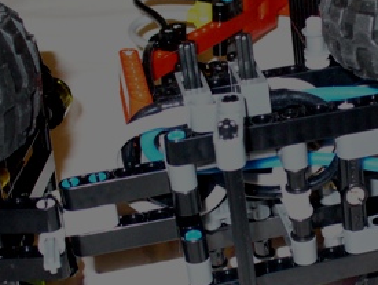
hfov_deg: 22.2
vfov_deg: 17.1
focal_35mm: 86
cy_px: 213
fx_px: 940
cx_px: 342
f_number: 2.8
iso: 400
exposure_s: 1/60
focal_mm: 6.1
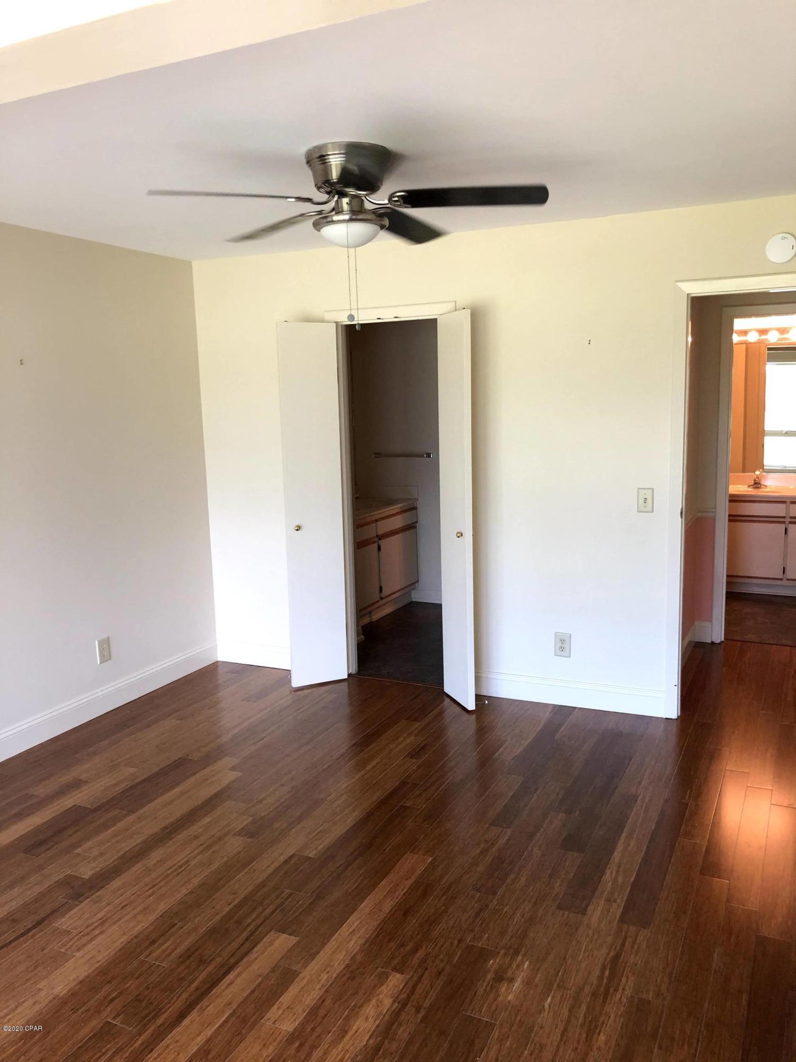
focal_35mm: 28
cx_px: 398
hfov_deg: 49.7
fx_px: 858
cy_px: 531
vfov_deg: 63.4
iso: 32
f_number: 1.8
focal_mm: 3.99
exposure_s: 1/24
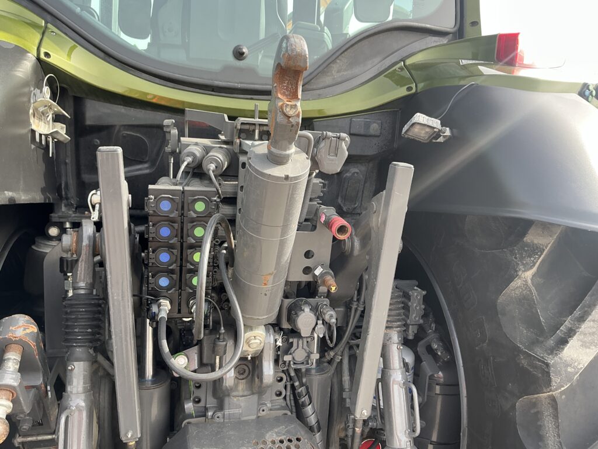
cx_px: 299
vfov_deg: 49.7
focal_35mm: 28
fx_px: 484
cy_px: 224
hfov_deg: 63.4
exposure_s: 1/124
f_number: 1.8
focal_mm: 3
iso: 16
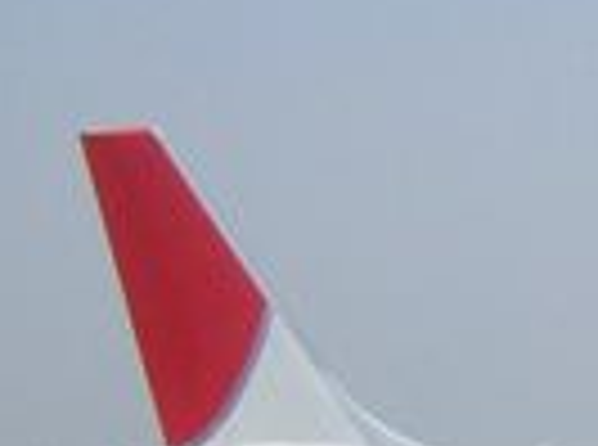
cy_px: 777
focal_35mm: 186
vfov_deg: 7.7
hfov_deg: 9.6
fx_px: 3205
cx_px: 1344
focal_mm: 7.9
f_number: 5.6
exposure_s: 1/320
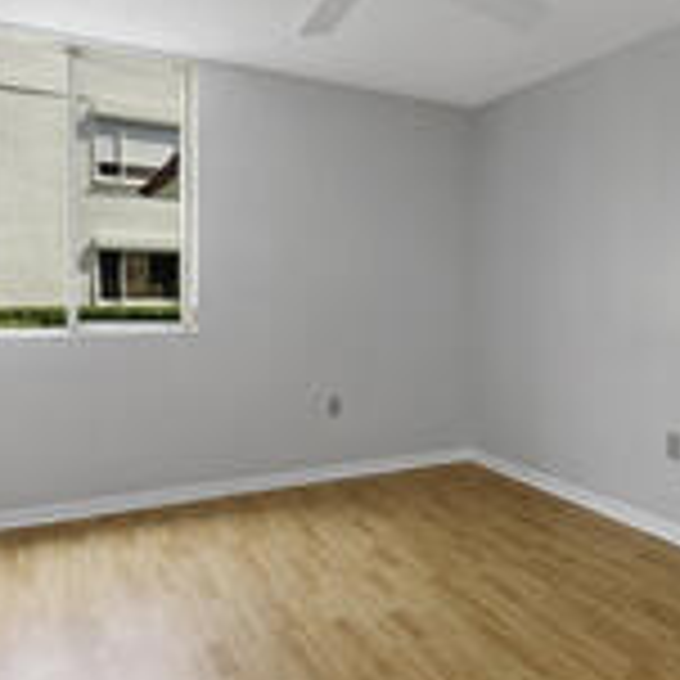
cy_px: 227
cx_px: 414
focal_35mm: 27
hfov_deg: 58.5
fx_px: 600
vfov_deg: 57.8
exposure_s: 1/8
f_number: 14
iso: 400
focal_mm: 12
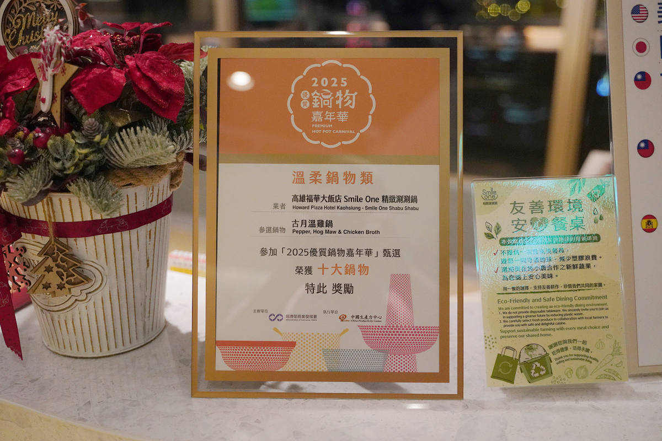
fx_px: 699
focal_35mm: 38
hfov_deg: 50.7
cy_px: 220
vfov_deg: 35.1
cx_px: 331
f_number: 2.8
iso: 5000
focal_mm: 38
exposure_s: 1/160
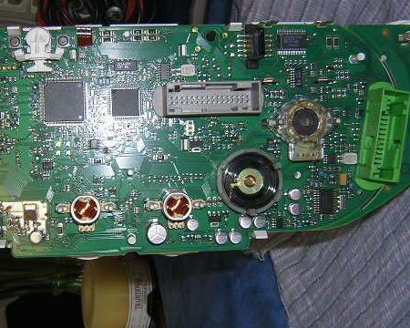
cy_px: 171
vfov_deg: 30.2
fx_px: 607
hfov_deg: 37.1
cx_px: 148
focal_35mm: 50
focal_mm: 4.7
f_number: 5.2
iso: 100
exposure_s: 1/60.1
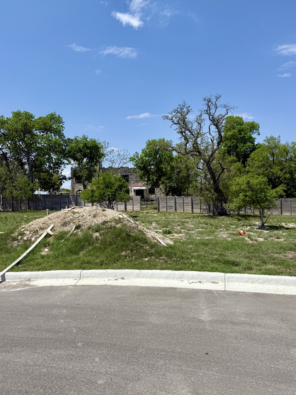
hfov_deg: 53.1
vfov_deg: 67.3
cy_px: 196
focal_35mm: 26
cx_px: 144
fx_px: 296
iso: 80
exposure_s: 1/6711
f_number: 1.78
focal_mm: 6.76
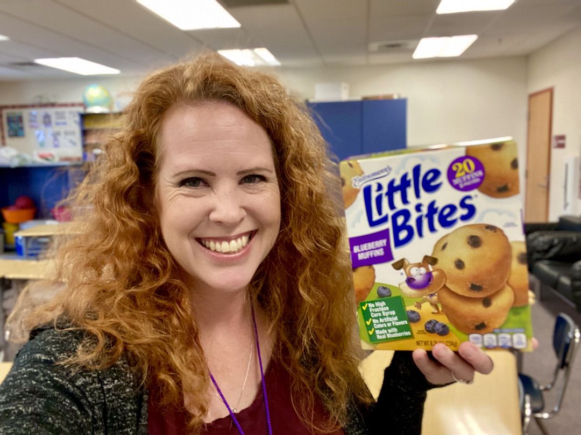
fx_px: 504
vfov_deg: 46.8
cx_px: 290
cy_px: 218
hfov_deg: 60.0
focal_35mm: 30
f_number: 2.2
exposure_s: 1/40
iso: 320
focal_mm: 2.71
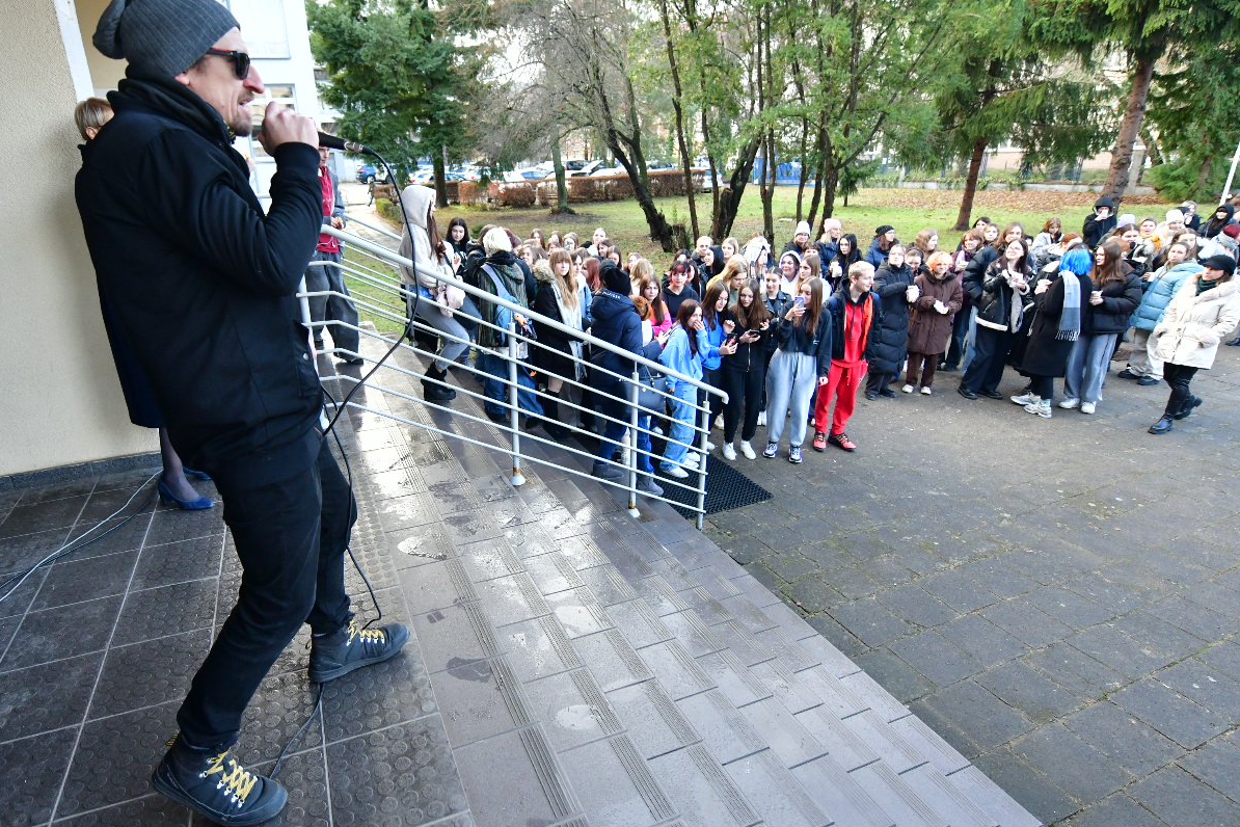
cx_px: 515
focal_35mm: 19
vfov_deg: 64.5
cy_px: 395
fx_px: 654
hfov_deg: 86.1
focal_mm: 14
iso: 1400
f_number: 2.8
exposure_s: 1/640
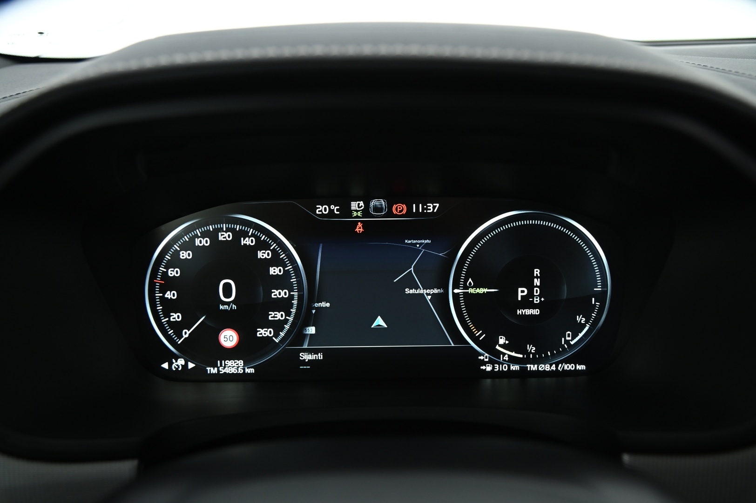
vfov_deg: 37.8
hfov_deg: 54.5
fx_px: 734
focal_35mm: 35
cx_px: 378
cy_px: 252
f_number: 4
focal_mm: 35
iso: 1250
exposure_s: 1/15
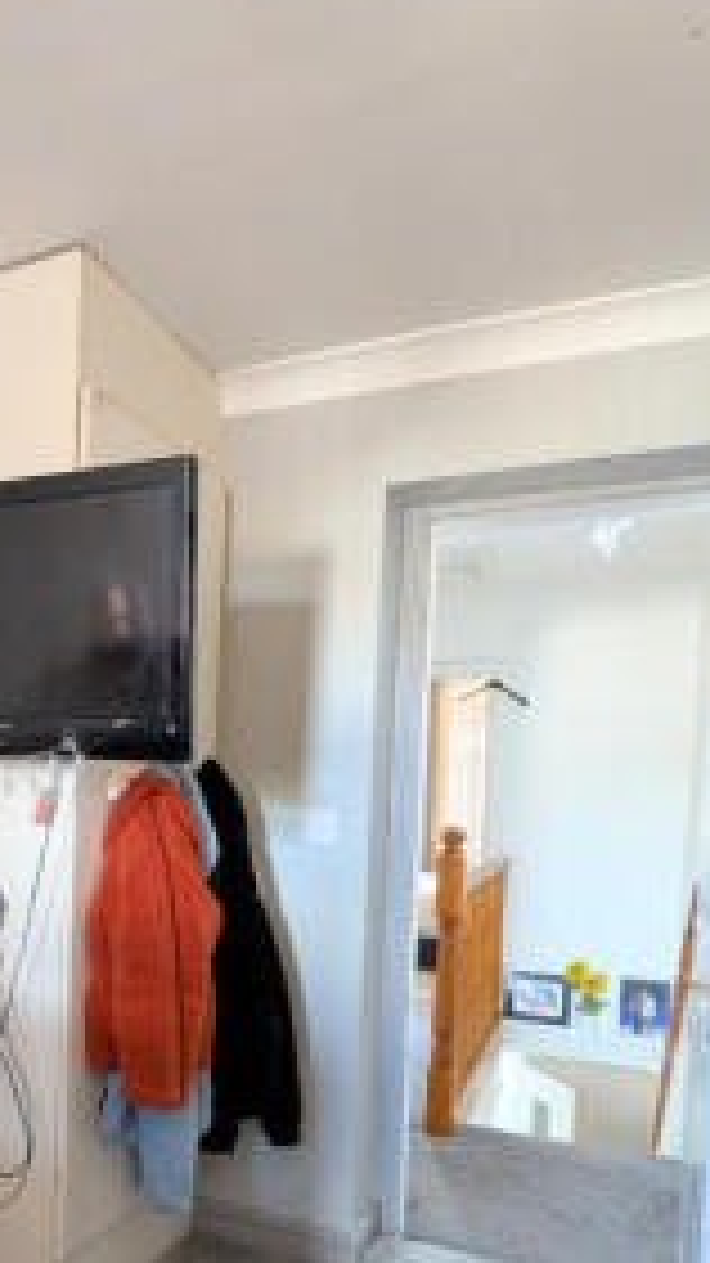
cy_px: 847
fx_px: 904
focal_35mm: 27
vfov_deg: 67.8
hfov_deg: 39.2
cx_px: 45
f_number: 1.95
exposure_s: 1/15.4
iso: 277
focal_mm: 2.23
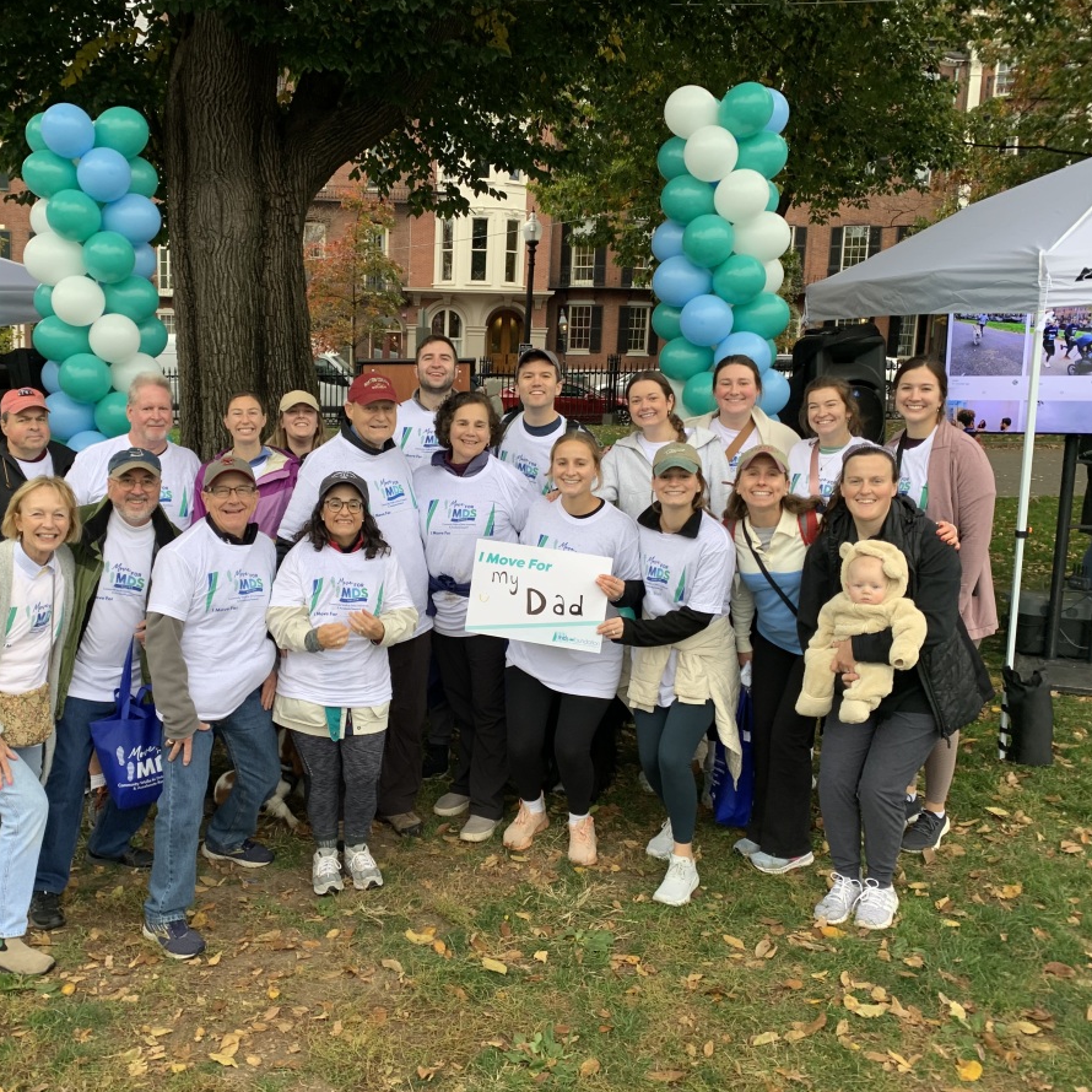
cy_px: 545
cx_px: 460
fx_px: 1106
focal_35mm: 31
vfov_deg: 52.5
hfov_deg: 52.3
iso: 32
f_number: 1.8
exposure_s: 1/121
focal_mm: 4.25
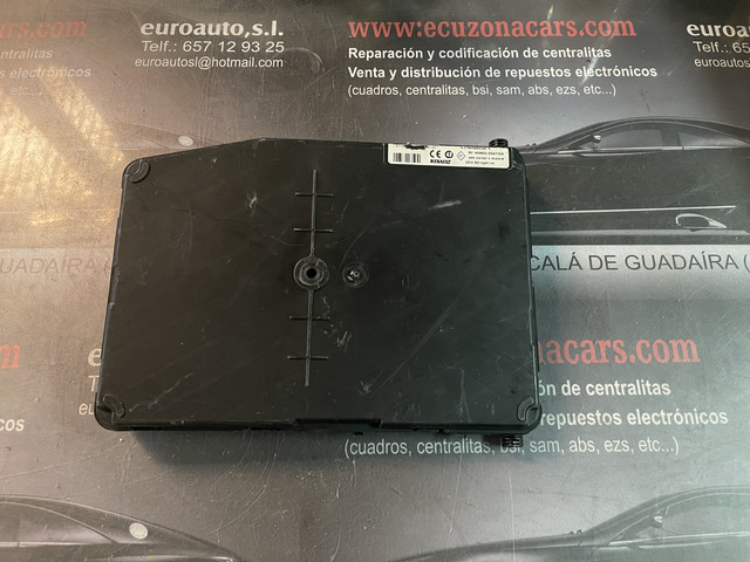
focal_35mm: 26
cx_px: 375
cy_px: 281
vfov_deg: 53.1
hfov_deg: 67.3
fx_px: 563
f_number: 1.6
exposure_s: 1/25
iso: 640
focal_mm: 5.1
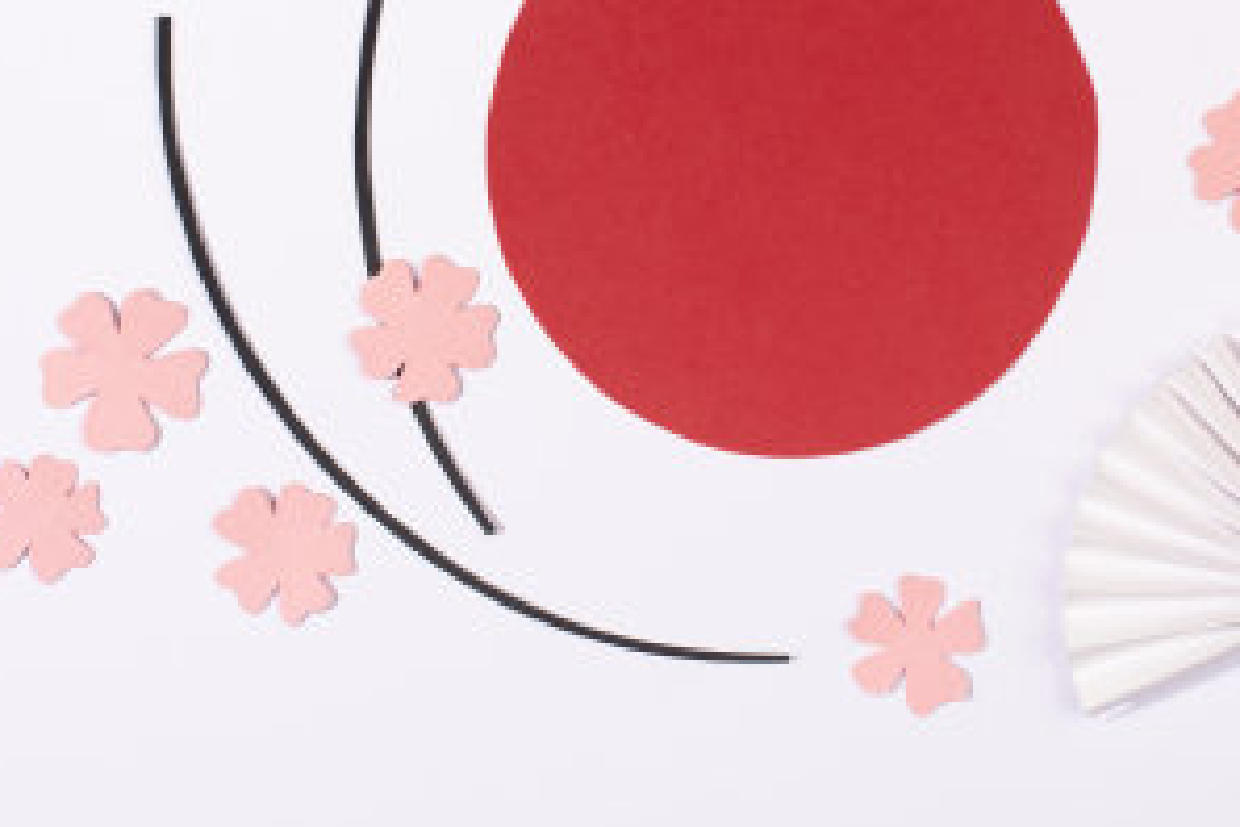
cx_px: 781
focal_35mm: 103
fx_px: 3548
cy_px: 117
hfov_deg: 19.8
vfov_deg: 13.2
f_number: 9
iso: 100
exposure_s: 1/200
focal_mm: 50
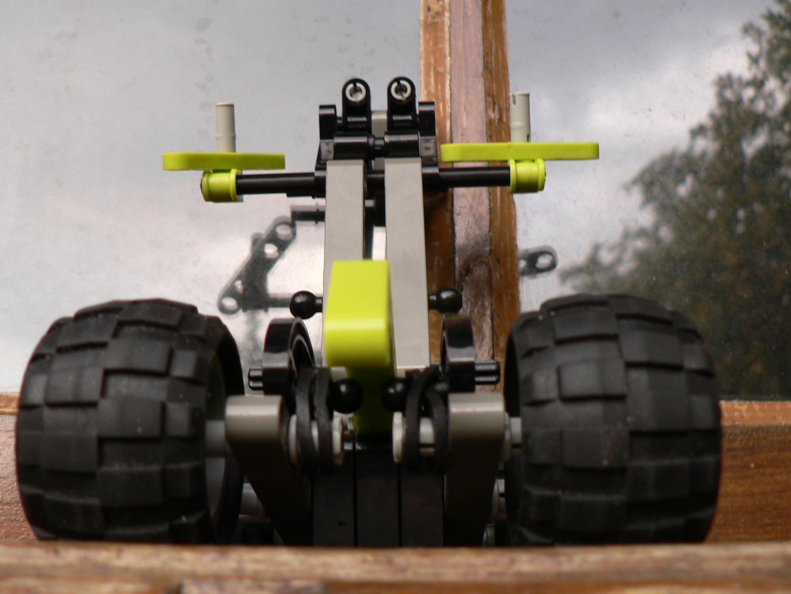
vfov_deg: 34.3
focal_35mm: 42
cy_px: 317
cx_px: 355
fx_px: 960
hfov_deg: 44.7
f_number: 2.8
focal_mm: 6
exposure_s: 1/25
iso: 80
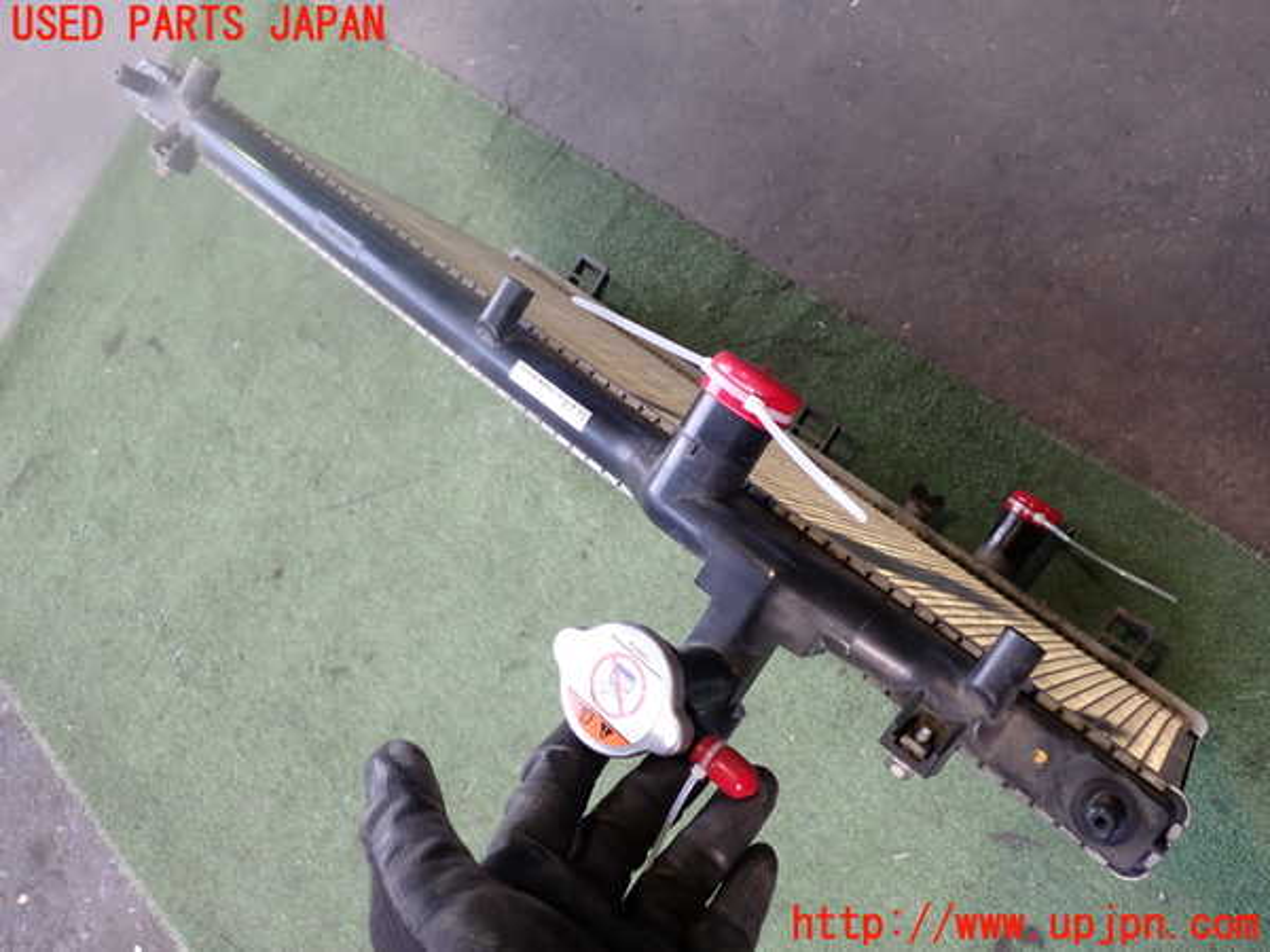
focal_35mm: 30
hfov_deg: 60.0
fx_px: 1101
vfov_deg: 46.8
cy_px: 476
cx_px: 635
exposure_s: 1/50
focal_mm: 5.4
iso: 200
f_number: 2.3
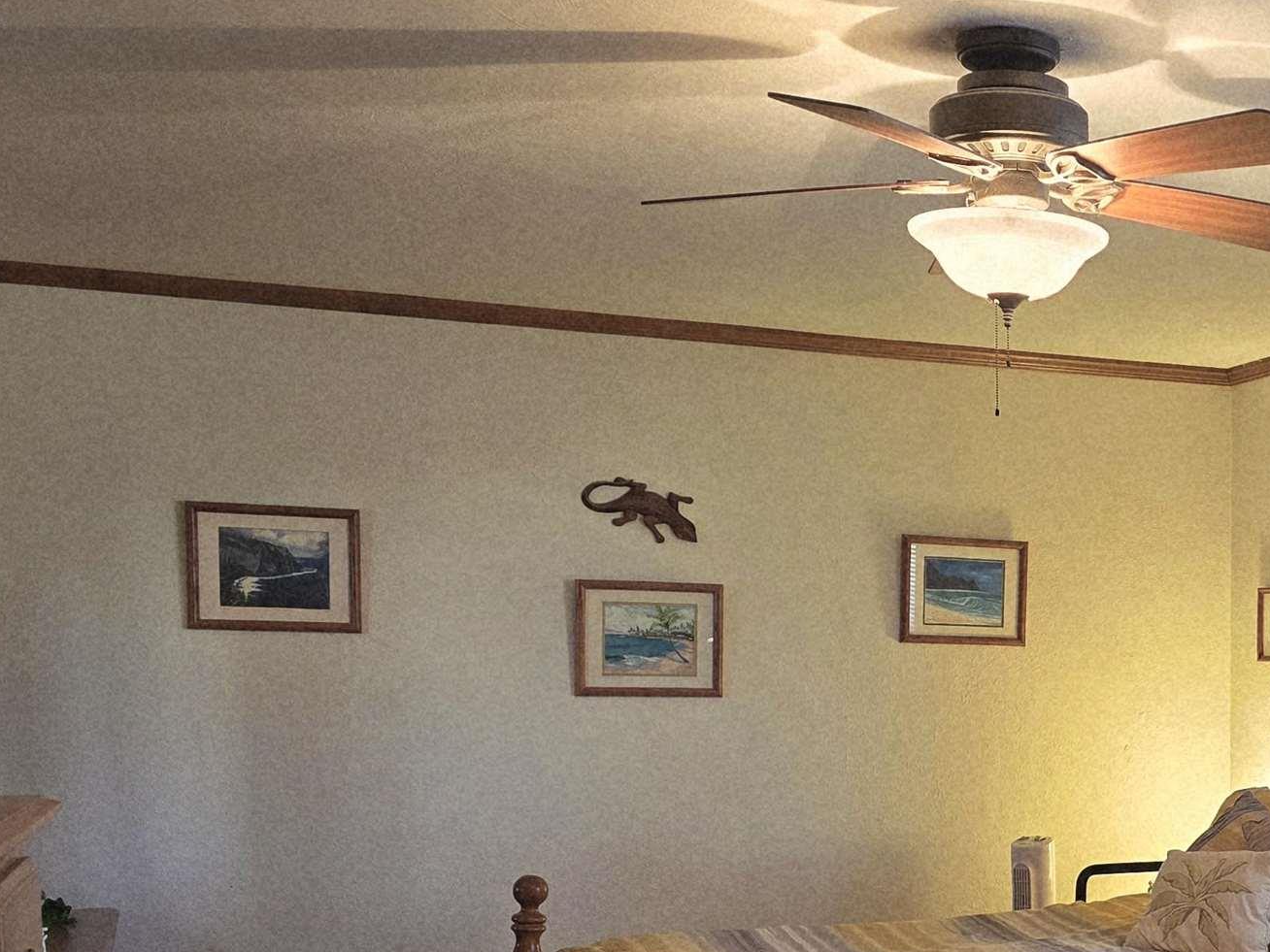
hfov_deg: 33.1
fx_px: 1981
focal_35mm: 54
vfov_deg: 26.4
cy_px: 804
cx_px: 1219
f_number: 1.7
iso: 320
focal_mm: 6.3
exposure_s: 1/120
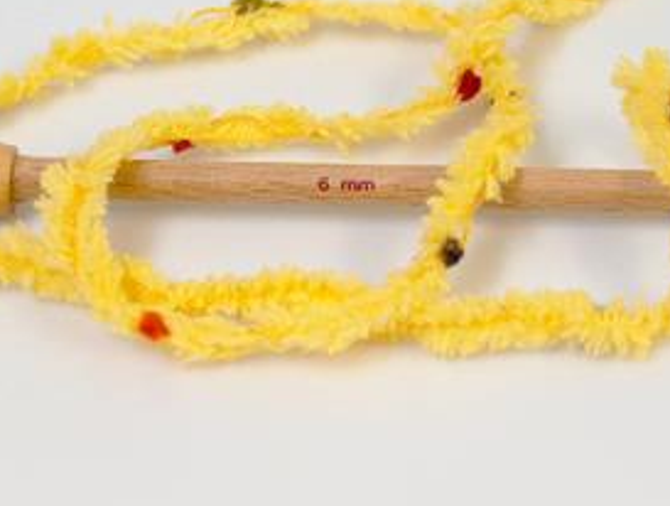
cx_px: 329
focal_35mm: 123
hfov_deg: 16.0
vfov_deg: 12.1
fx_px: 2386
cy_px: 181
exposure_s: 1/38.2
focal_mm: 17.25
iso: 200
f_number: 2.9
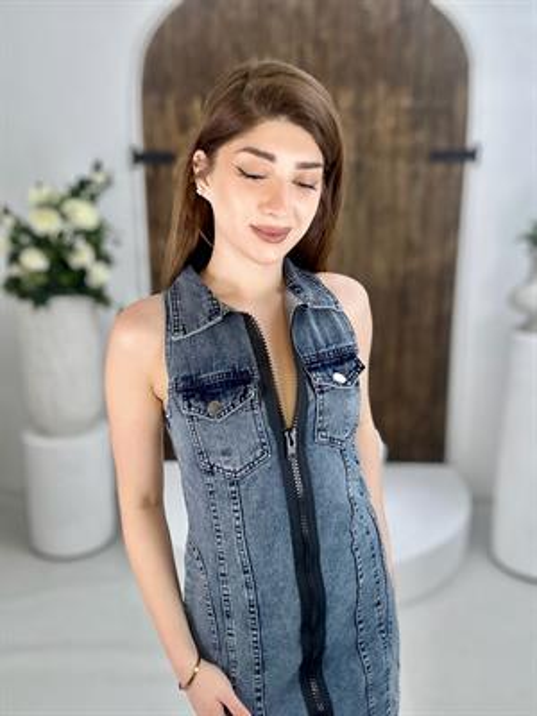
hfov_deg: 46.8
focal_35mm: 30
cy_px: 358
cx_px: 268
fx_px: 621
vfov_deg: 60.0
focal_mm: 2.69
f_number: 1.9
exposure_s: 1/100
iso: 32
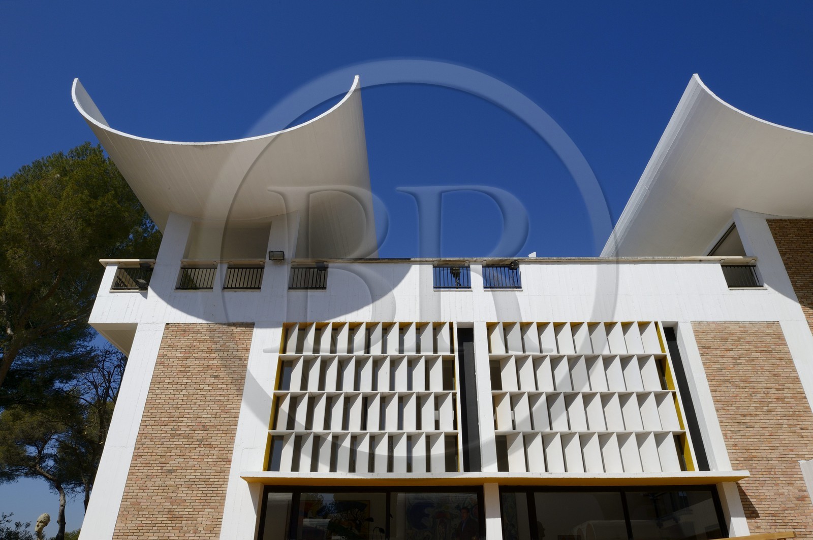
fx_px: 542
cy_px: 270
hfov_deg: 73.8
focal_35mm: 24
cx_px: 406
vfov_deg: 53.1
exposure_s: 1/200
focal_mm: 24
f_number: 22
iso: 200
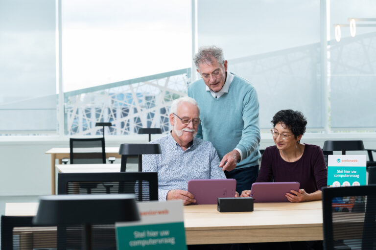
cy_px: 125
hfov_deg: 20.4
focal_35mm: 100
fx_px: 1044
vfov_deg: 13.7
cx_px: 188
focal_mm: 100
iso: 250
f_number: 6.3
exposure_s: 1/125
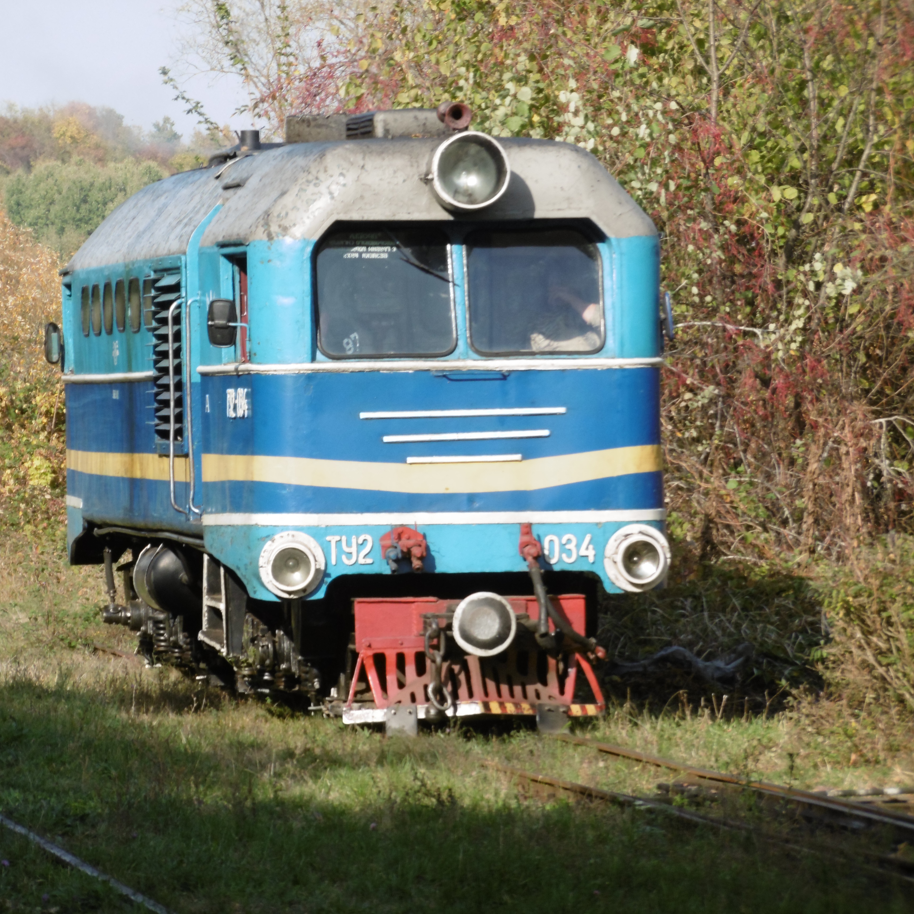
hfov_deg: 6.8
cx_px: 313
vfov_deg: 6.8
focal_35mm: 256
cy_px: 457
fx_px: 7647
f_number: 5.8
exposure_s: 1/200
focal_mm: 38.8
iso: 100
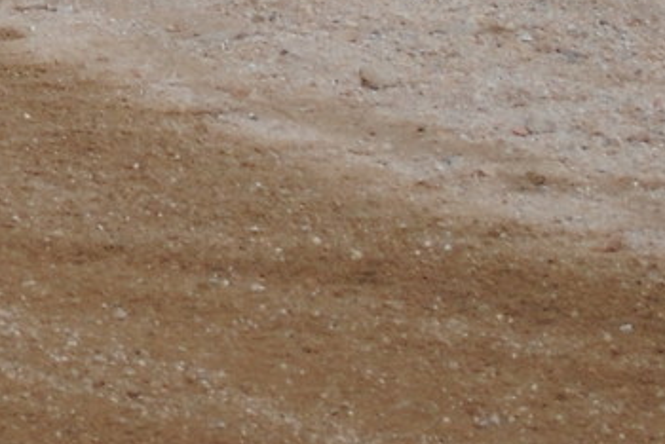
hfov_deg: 3.6
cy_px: -916
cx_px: -931
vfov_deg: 2.4
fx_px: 10472
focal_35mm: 566
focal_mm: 55
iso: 200
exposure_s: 1/800
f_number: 5.6
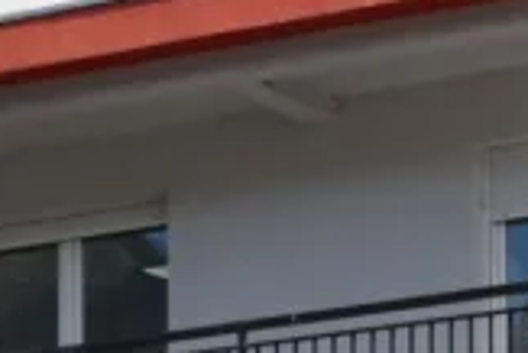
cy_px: 581
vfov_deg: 4.8
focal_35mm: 282
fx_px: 4140
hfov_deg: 7.3
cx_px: 392
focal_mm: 30
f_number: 4.5
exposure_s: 1/1600
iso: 250
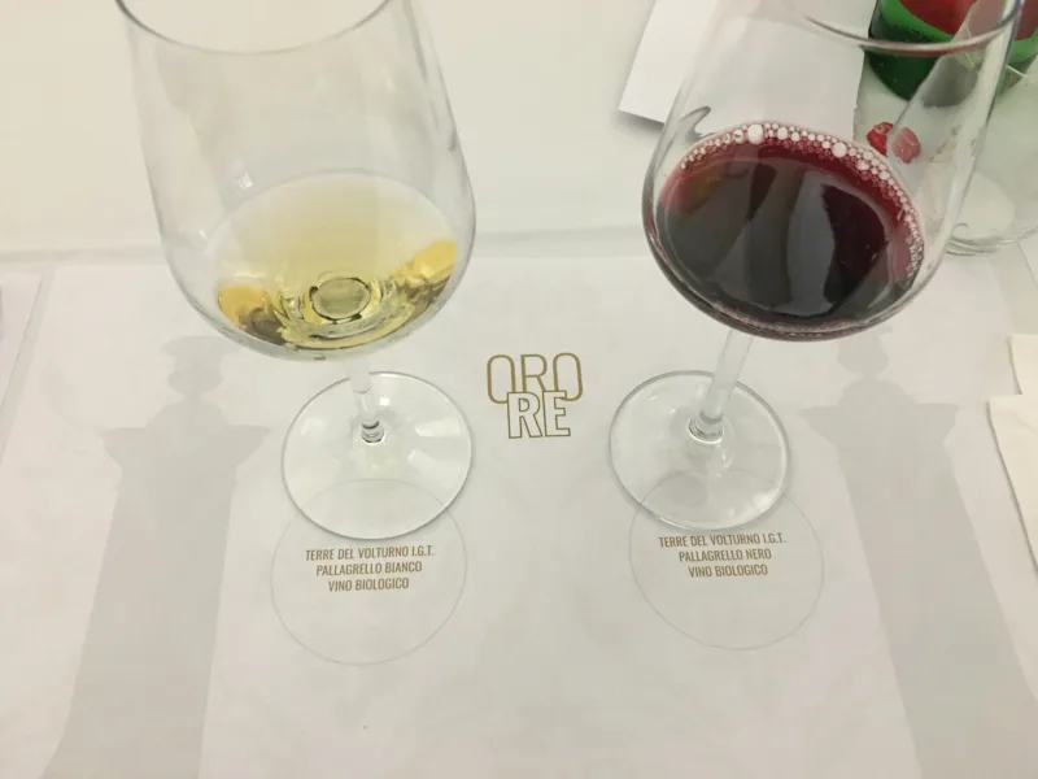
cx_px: 519
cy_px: 390
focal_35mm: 29
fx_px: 870
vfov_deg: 48.2
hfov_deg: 61.7
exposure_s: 1/25
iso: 200
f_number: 2.2
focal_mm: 4.15
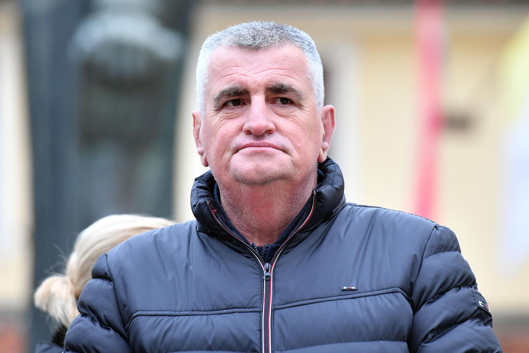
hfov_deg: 10.3
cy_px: 176
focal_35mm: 200
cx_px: 264
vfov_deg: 6.9
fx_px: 2939
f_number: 5
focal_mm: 200
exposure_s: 1/200
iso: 1600
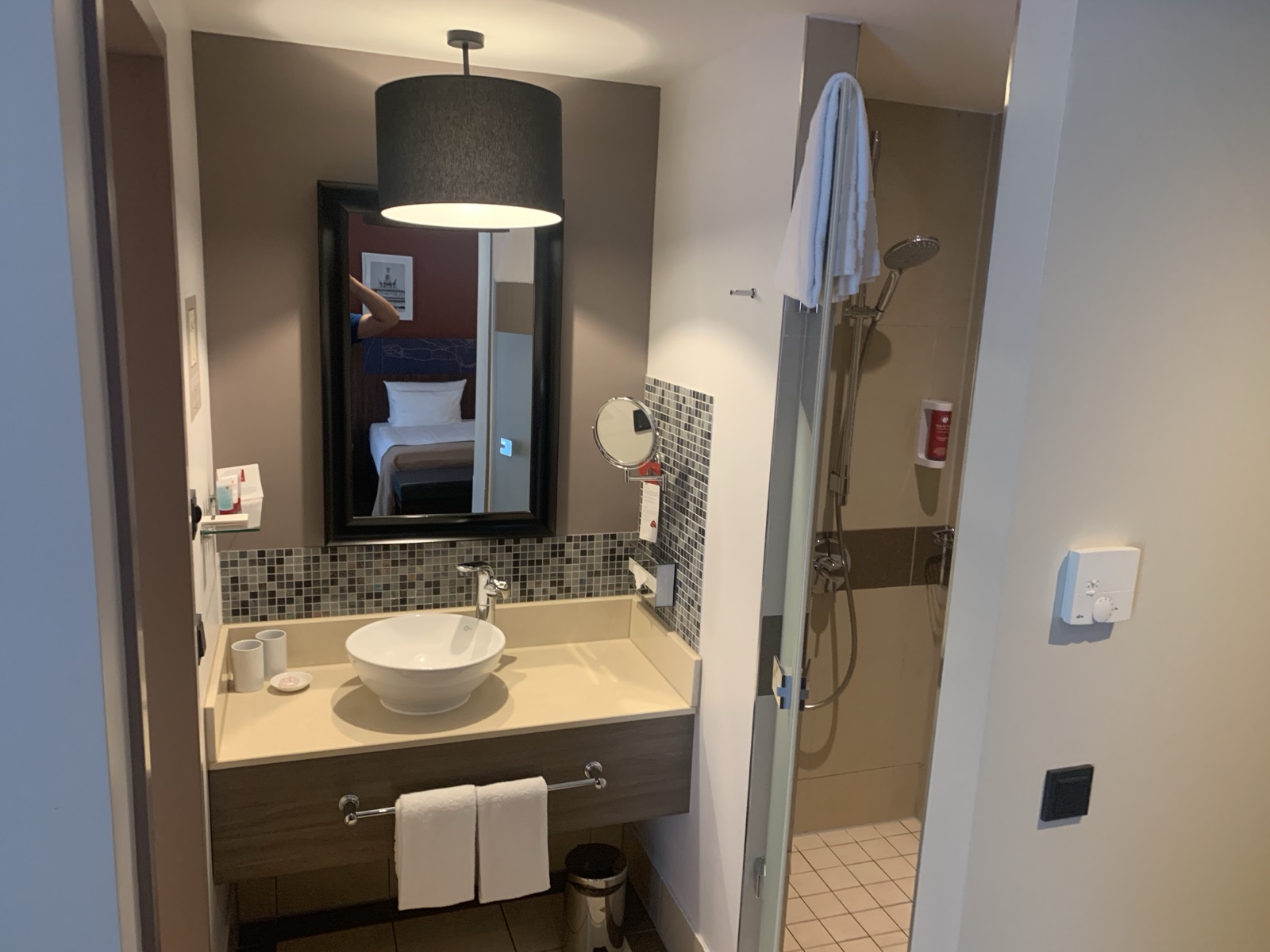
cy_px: 476
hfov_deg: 67.3
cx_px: 635
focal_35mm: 26
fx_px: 954
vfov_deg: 53.1
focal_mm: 4.25
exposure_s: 1/50
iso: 320
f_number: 1.8
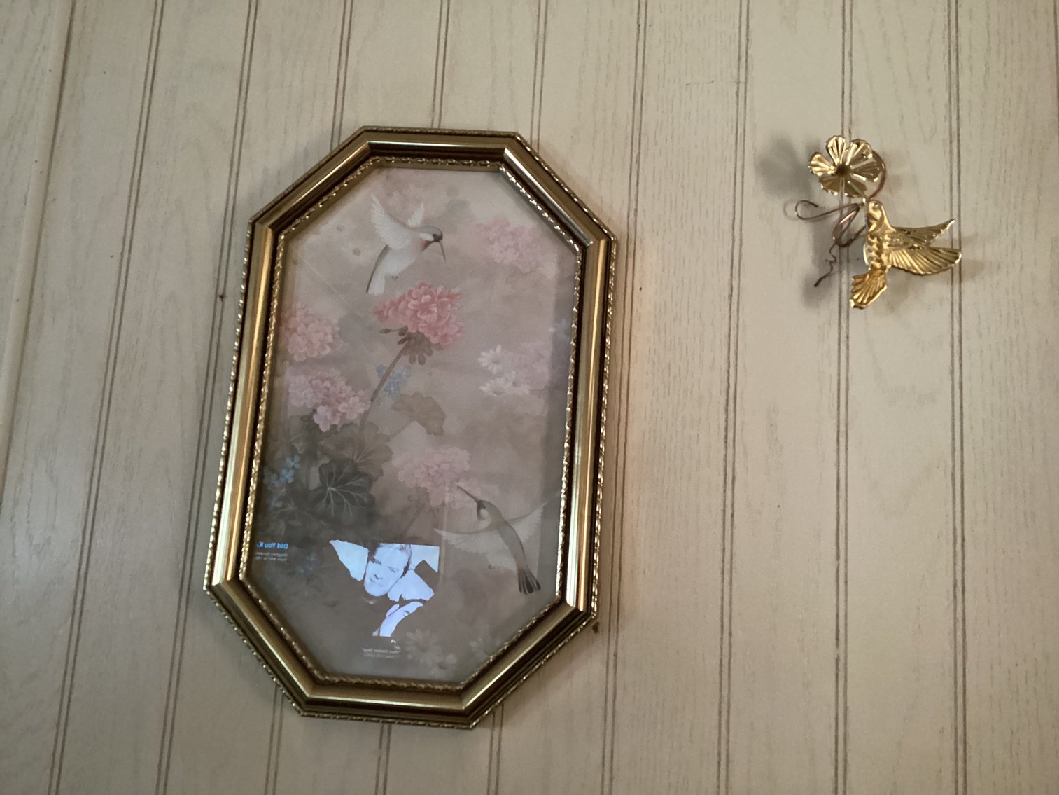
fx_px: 948
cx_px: 530
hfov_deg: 58.3
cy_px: 398
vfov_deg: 45.4
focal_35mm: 31
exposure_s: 1/30
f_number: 2.4
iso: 640
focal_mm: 3.3
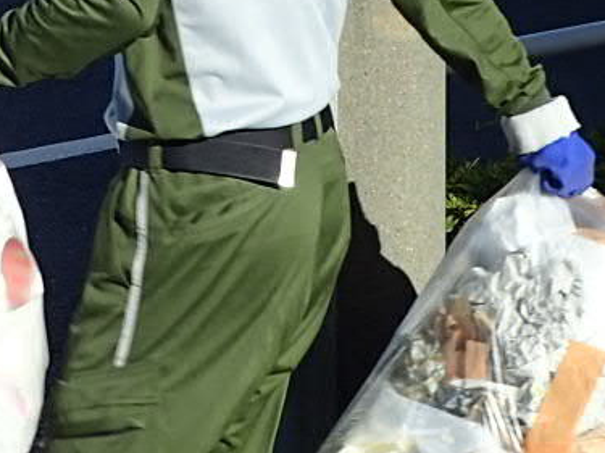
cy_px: 94
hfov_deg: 15.4
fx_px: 2236
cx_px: 223
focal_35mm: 128
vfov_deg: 11.5
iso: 100
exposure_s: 1/160
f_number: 8
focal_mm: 4.5
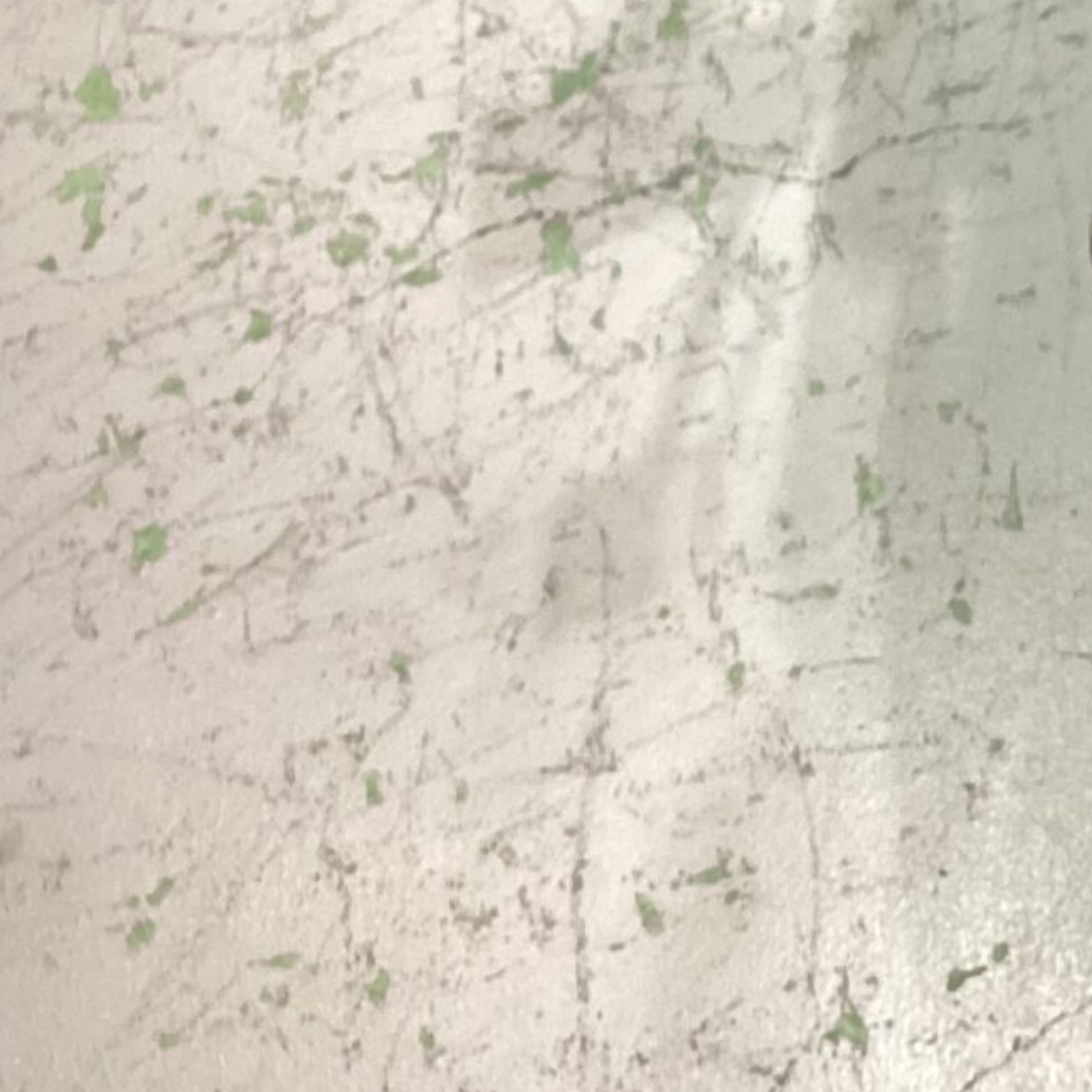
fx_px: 2891
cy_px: 61
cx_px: 1575
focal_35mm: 81
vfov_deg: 20.8
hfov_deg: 19.1
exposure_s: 1/60
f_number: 2.4
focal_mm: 3.3
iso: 160
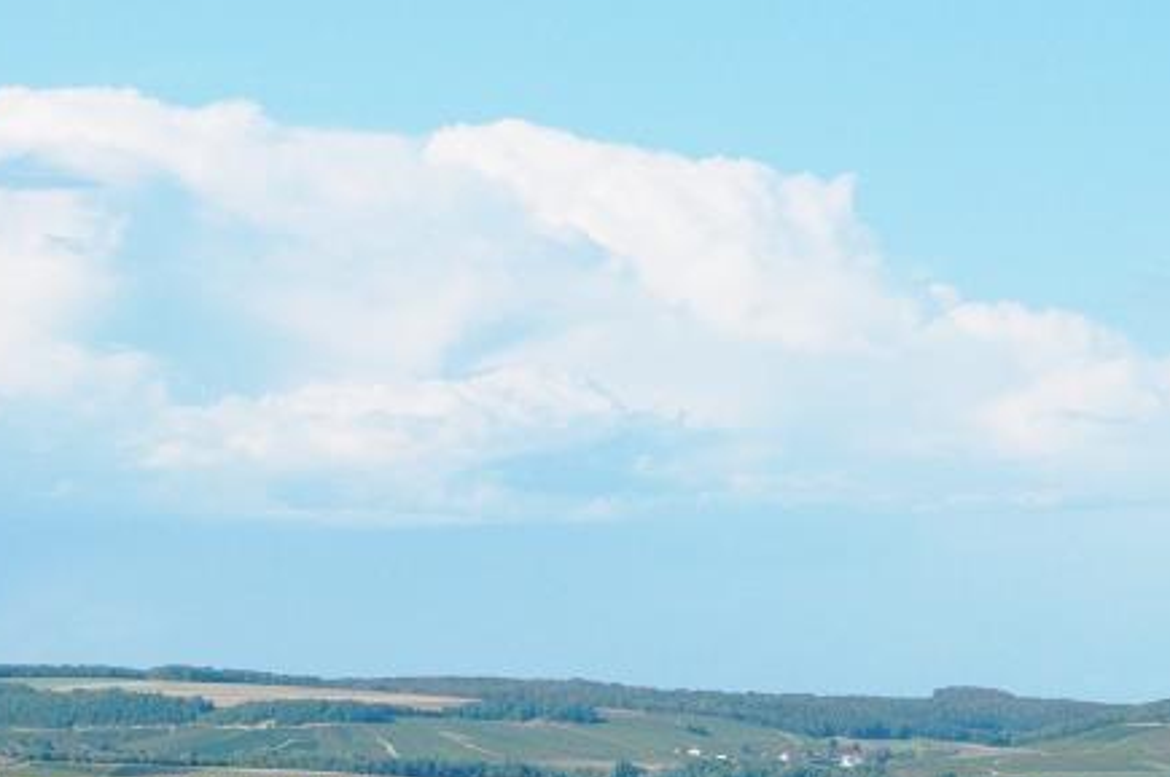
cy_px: 782
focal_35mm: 247
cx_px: 438
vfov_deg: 5.5
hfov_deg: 8.3
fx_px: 8018
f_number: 6.7
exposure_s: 1/3000
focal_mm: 70
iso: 1600
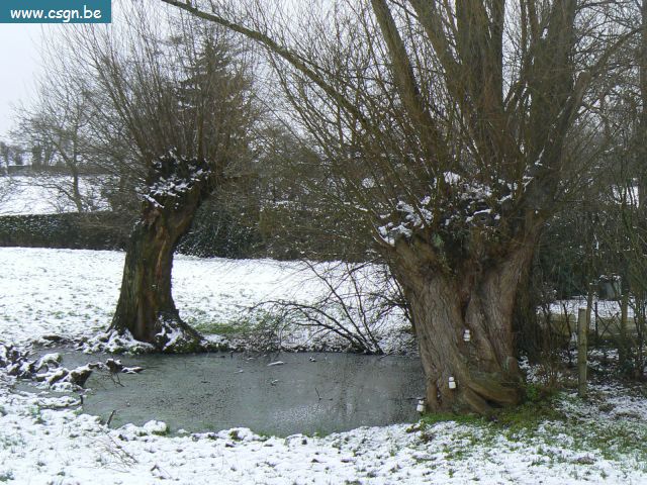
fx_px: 1234
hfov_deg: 29.4
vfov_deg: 22.3
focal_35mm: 66
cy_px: 242
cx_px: 324
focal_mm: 8
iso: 80
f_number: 2.8
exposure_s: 1/250
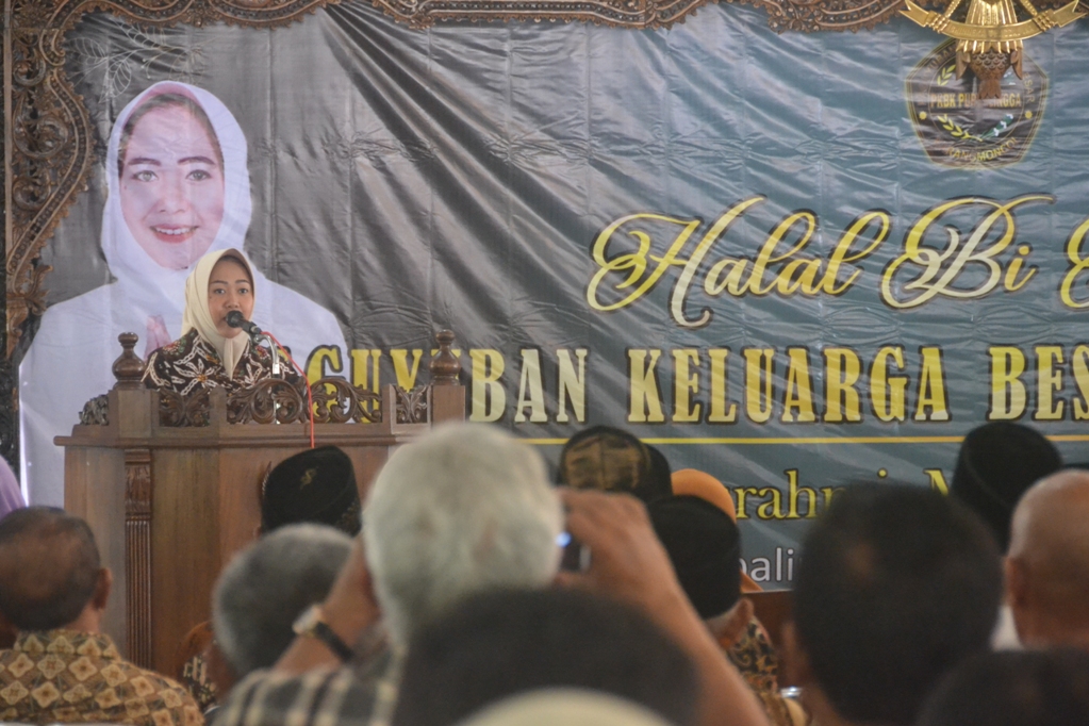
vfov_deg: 8.7
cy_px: 363
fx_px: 4764
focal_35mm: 158
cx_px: 544
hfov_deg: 13.0
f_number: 5.3
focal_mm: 105
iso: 3200
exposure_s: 1/50
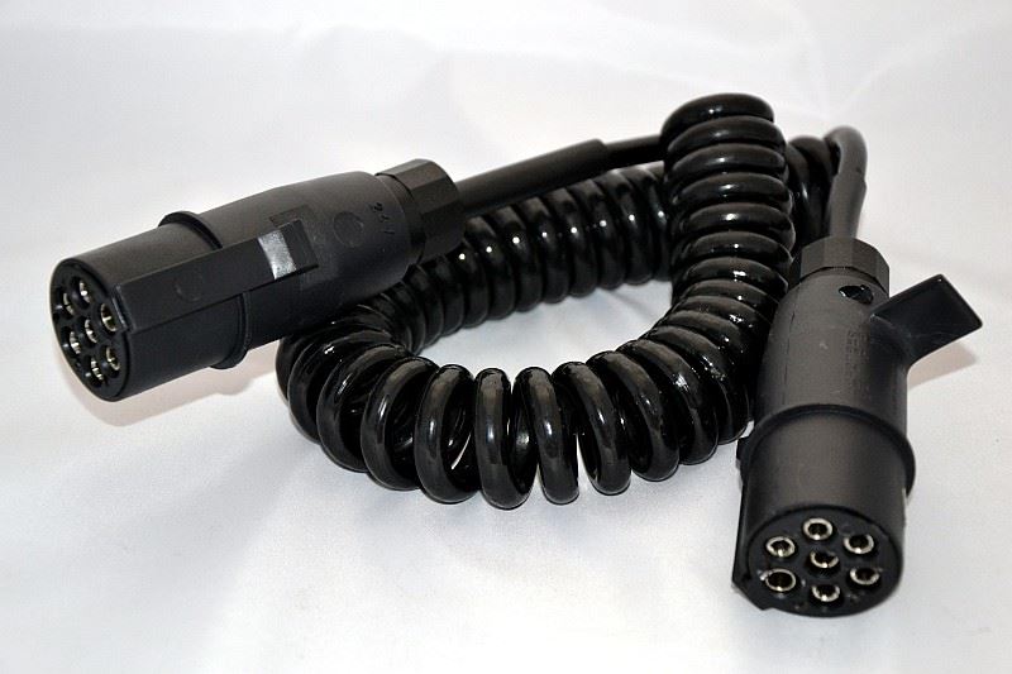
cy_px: 337
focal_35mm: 75
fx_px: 2108
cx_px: 506
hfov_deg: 27.0
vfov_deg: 18.2
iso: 1000
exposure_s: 1/60
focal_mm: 50
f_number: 5
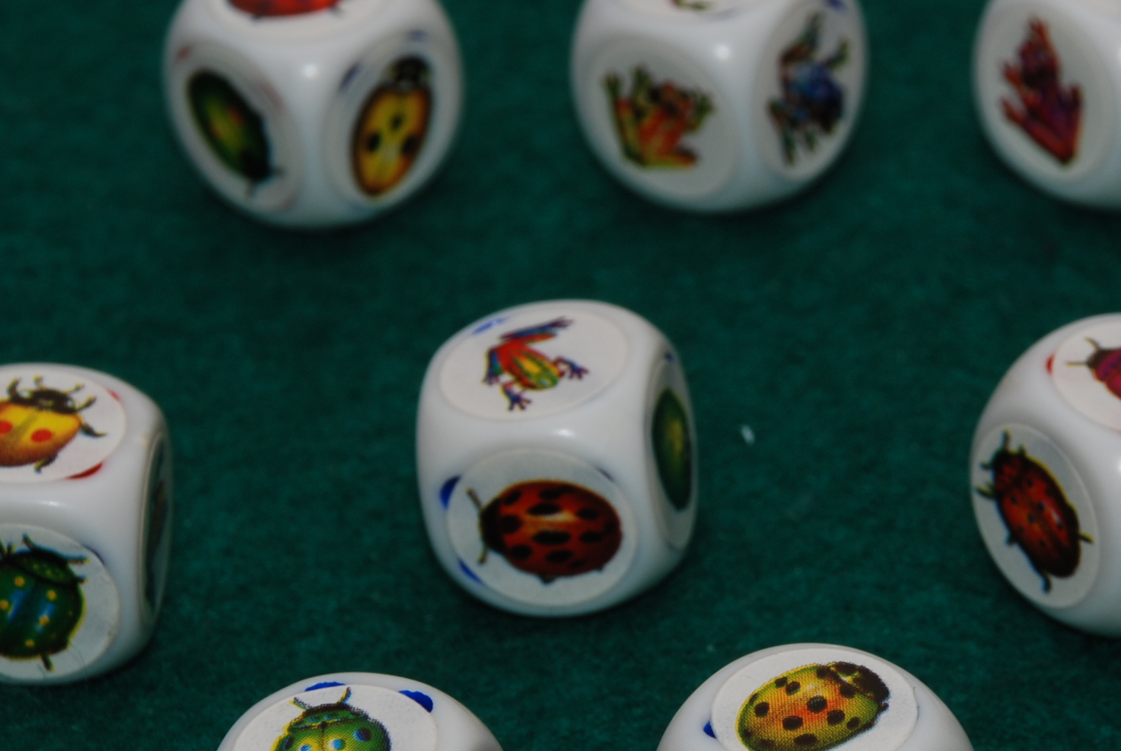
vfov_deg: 5.2
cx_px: 883
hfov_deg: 7.7
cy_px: 445
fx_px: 8263
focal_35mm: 265
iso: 100
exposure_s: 1/200
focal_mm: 80
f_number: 13
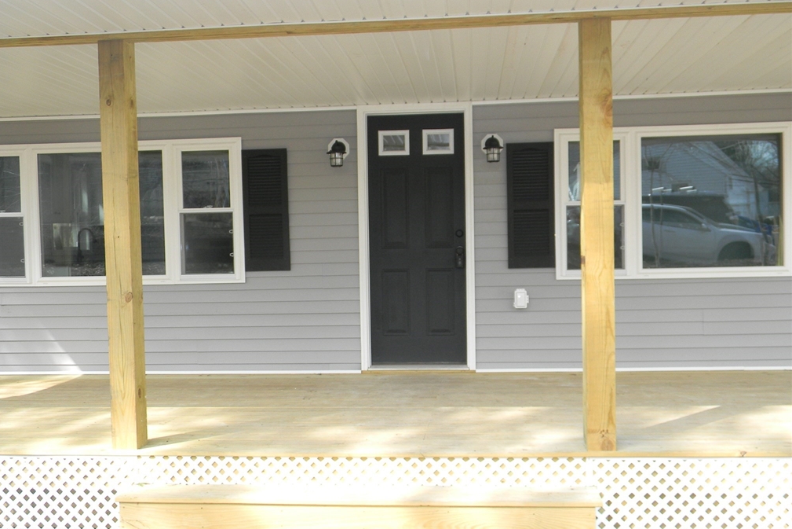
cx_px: 391
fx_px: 836
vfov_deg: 35.1
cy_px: 276
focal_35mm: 38
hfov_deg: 50.7
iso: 112
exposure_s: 1/194
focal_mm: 6.4
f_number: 3.7
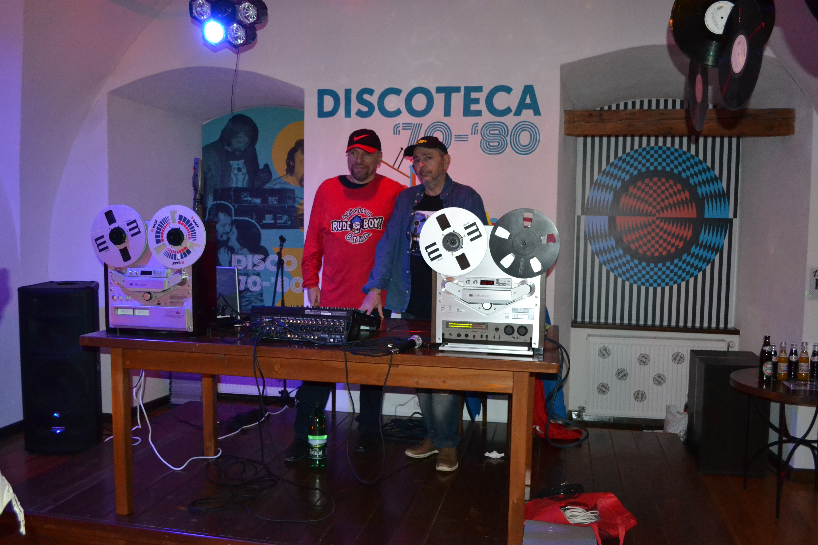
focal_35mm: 30
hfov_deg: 61.9
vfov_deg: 43.6
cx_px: 409
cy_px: 272
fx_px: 682
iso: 3200
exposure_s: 1/60
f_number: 3.8
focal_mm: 20
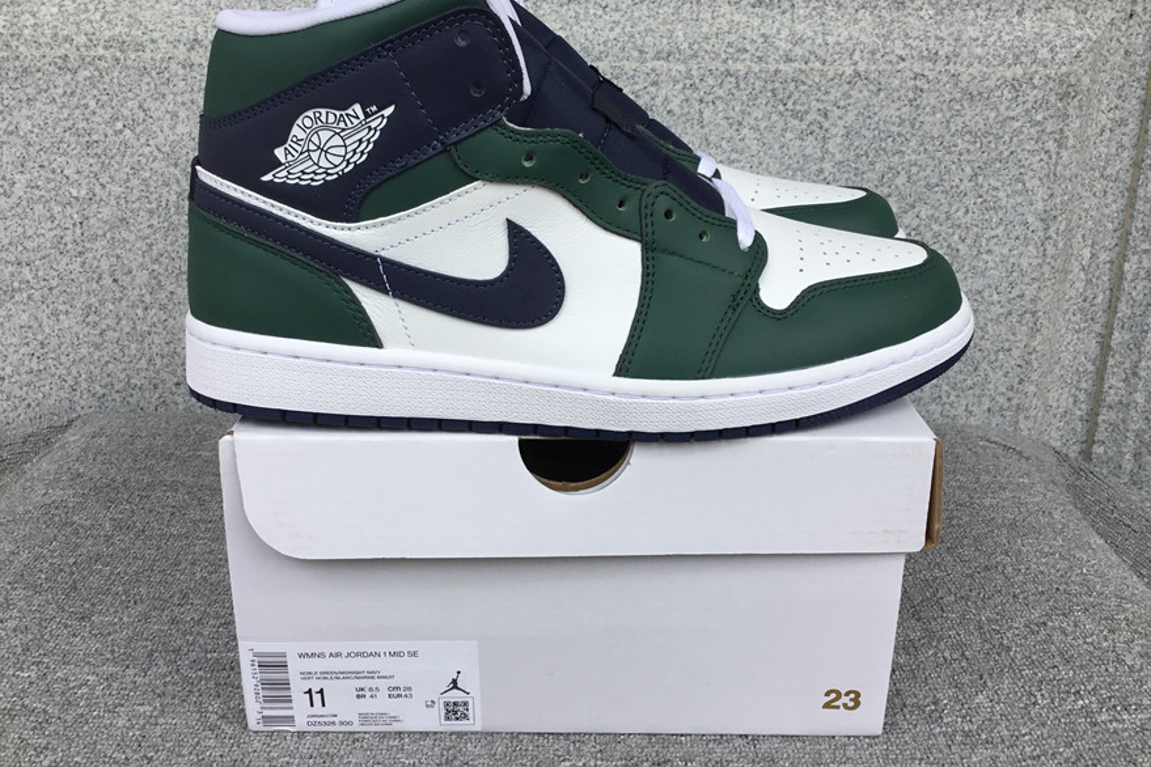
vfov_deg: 39.9
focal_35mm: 33
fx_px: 1055
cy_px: 344
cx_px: 584
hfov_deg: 57.2
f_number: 2.4
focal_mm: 3.3
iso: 25
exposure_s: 1/270
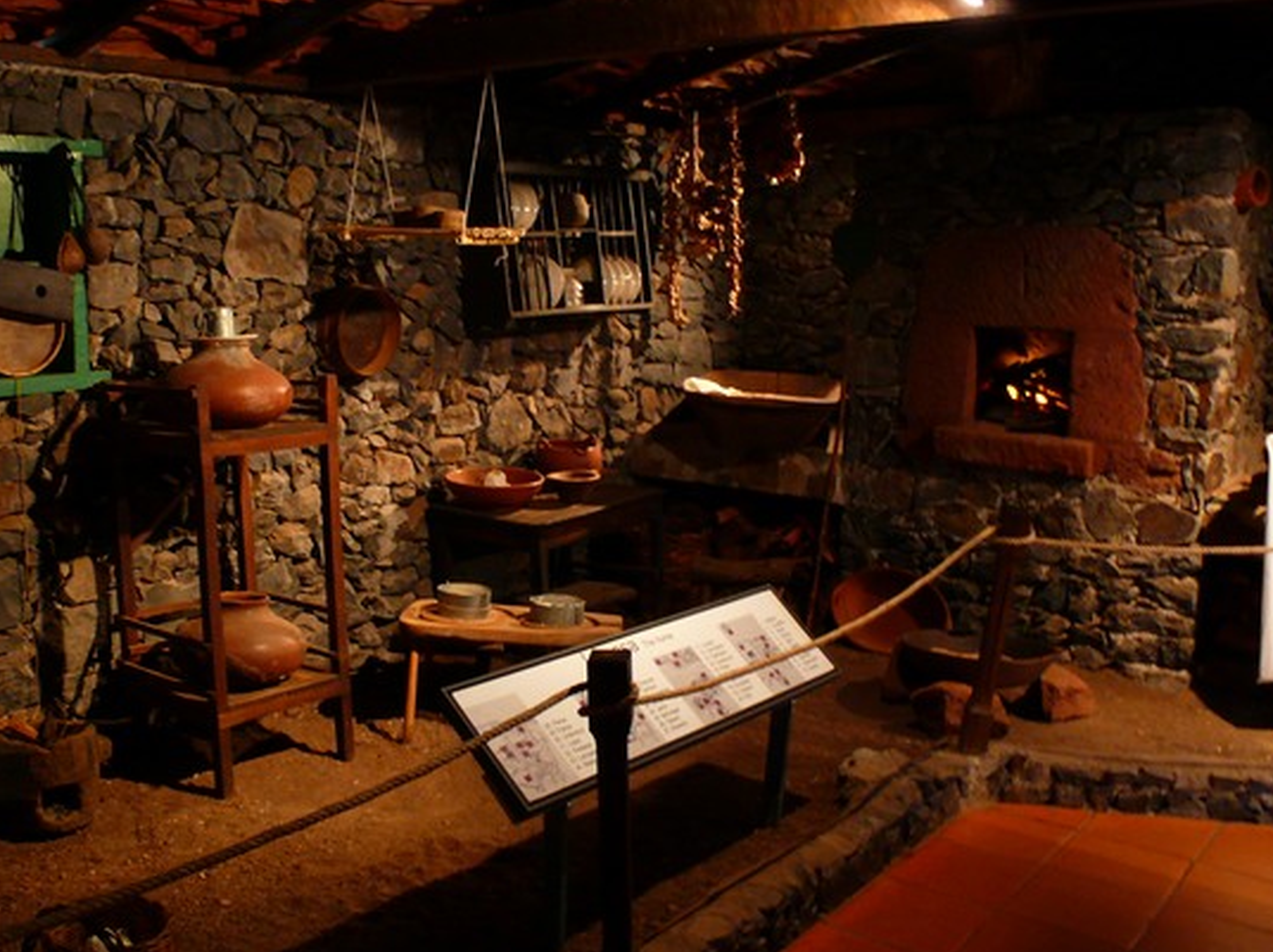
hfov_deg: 38.7
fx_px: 1800
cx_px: 489
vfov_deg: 29.6
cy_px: 461
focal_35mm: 49
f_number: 2.8
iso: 200
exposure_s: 1/2.5
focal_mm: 7.4
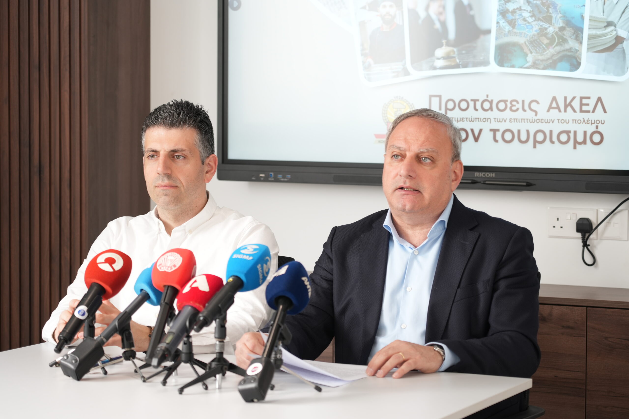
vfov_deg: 13.0
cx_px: 314
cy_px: 210
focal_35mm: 105
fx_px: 1835
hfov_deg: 19.5
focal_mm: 105
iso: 400
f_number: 4
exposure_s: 1/60
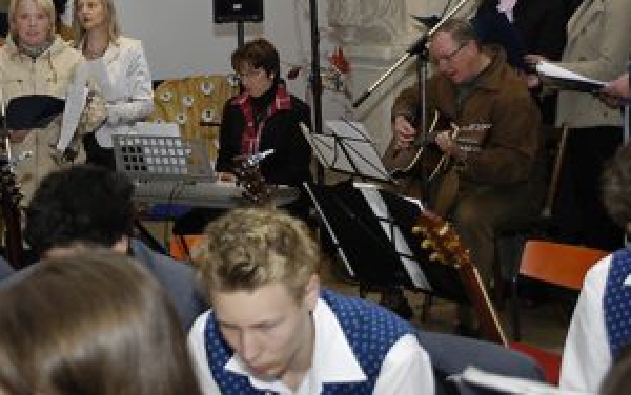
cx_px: 229
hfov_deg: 26.1
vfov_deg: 16.5
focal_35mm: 79
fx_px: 1357
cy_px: 76
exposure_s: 1/80
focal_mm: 31
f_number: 4.5
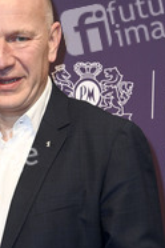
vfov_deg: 11.2
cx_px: 8
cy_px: 224
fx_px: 1258
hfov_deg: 7.5
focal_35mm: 183
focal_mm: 85
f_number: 6.3
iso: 500
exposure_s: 1/250
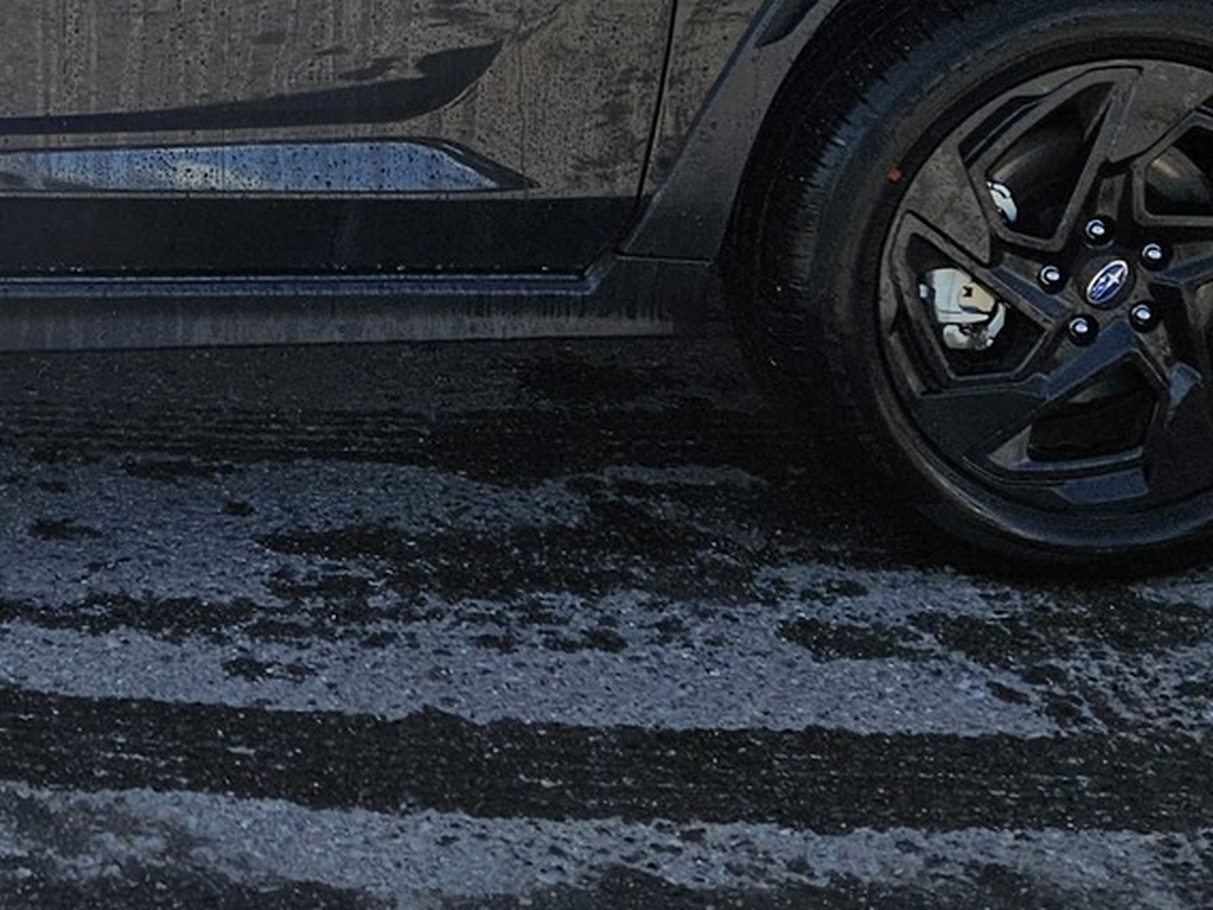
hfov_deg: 21.9
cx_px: -220
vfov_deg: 16.5
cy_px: -376
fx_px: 2908
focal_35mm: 83
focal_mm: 5.4
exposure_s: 1/1584
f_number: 1.8
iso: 32
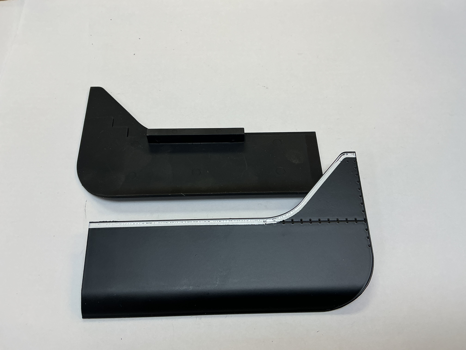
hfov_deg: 61.7
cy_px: 175
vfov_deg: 48.2
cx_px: 233
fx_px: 390
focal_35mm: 29
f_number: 1.8
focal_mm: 3
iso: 32
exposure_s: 1/120
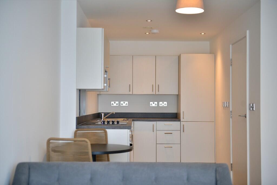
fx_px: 423
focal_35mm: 55
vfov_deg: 24.6
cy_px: 92
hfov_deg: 36.2
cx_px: 138
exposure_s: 1/80
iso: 250
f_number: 2.8
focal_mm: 55
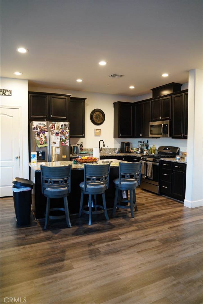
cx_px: 102
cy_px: 152
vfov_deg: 73.8
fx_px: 203
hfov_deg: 53.1
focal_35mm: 24
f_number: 3.2
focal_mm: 24
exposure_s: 1/40
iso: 1250
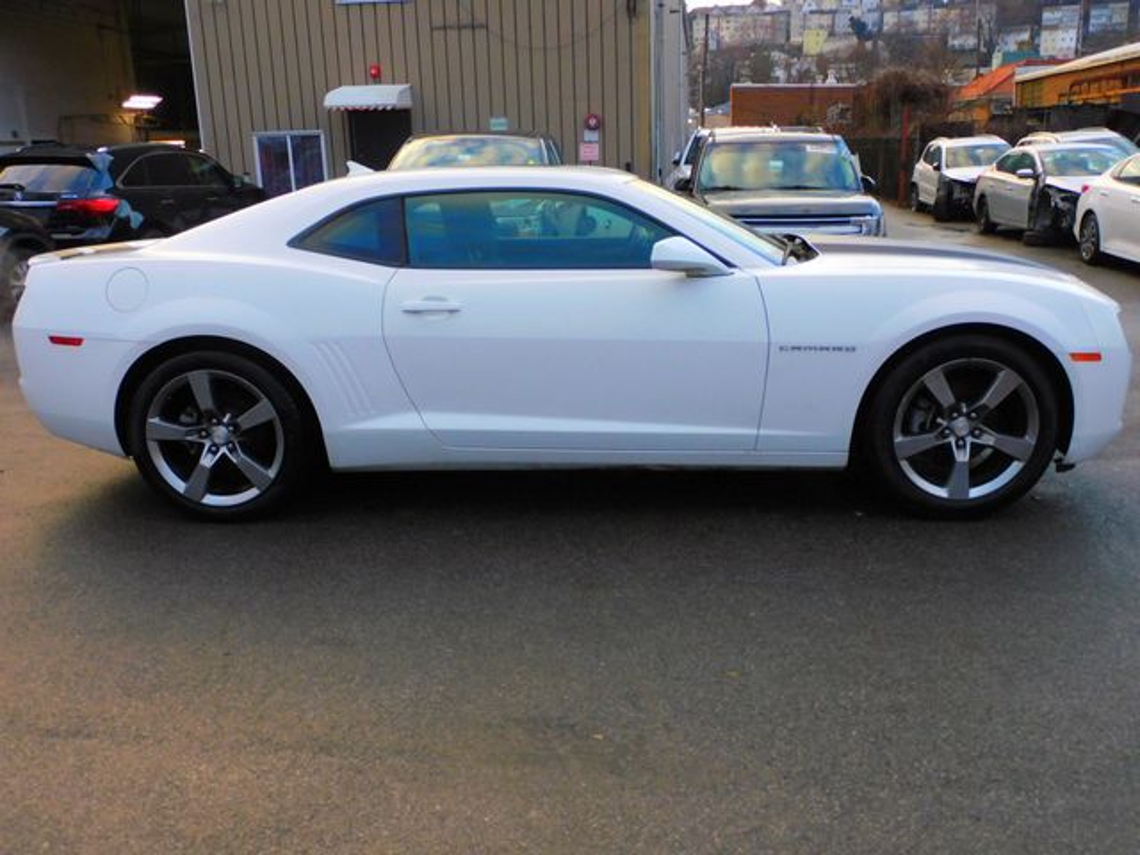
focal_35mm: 30
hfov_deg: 60.0
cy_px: 428
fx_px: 988
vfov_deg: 46.8
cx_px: 570
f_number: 3.5
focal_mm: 5.4
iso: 125
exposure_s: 1/200
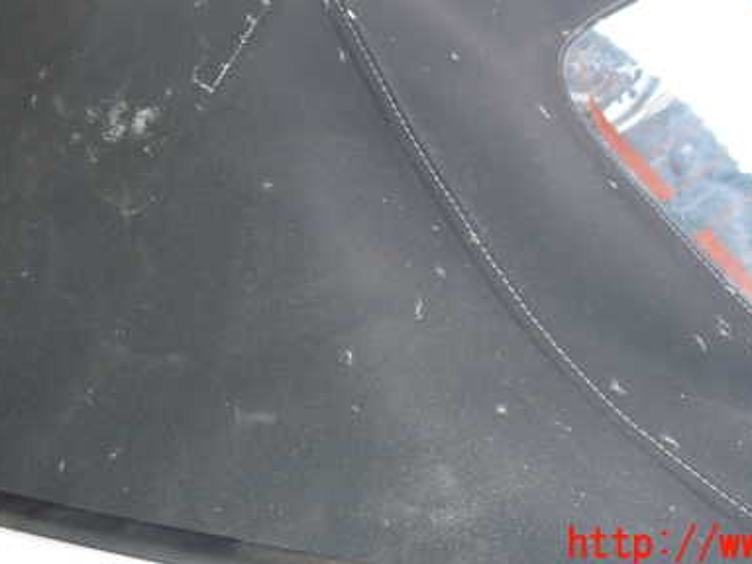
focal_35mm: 47
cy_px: 128
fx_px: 1021
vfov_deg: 30.3
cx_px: 422
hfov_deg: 40.4
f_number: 2.3
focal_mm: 5.4
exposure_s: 1/30
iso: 200
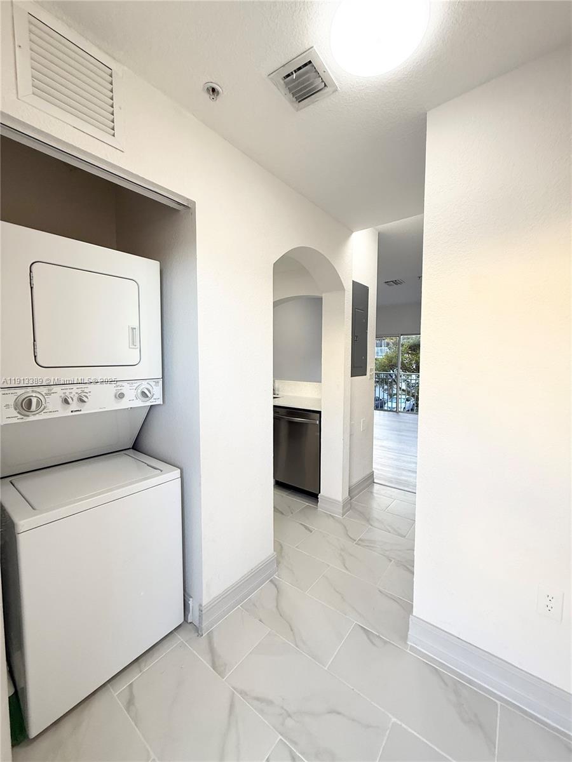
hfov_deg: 85.7
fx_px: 308
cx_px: 286
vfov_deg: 102.1
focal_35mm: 14
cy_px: 381
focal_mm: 2.22
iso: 125
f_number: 2.2
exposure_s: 1/120
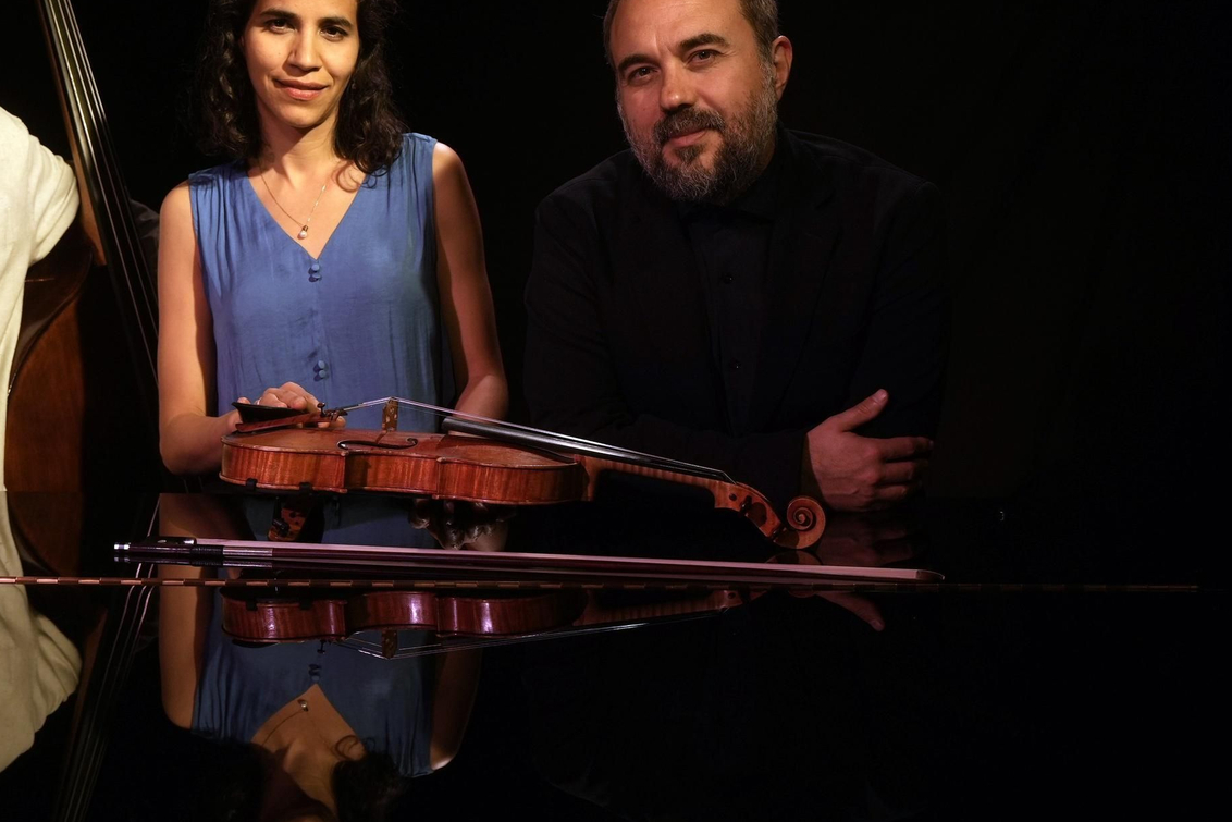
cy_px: 349
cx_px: 417
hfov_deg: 46.0
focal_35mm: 42
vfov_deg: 32.1
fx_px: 1427
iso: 500
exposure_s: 1/125
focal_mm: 29.5
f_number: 4.5
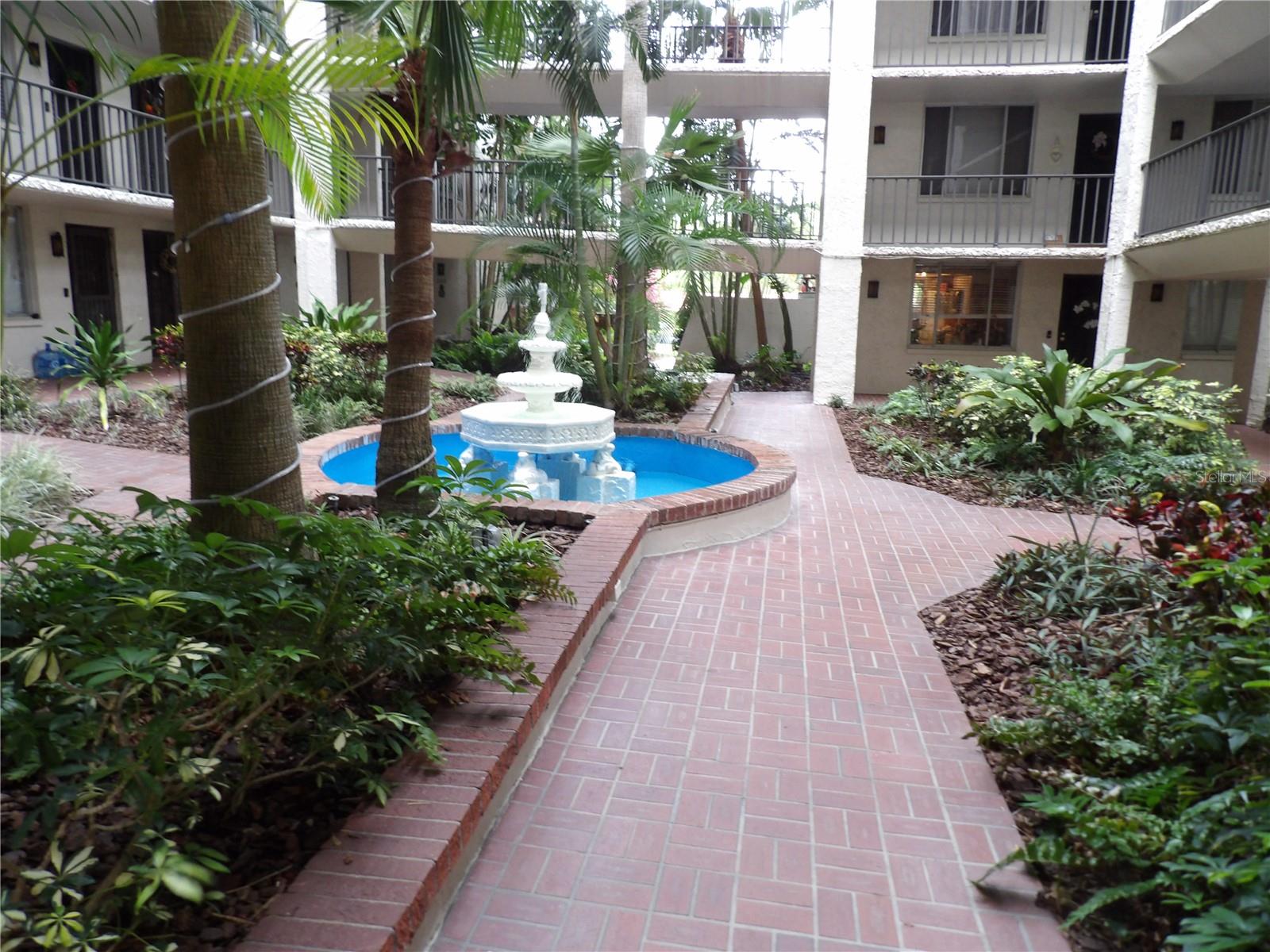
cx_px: 635
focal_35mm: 24
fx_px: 881
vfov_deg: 56.8
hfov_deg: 71.6
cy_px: 476
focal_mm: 4.3
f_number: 3.2
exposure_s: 1/33
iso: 200
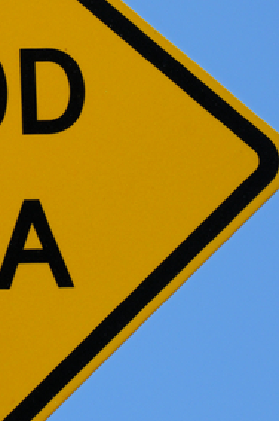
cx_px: -99
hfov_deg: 3.6
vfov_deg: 5.4
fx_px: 4457
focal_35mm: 382
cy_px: 120
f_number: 10
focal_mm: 85
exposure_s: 1/250
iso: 200
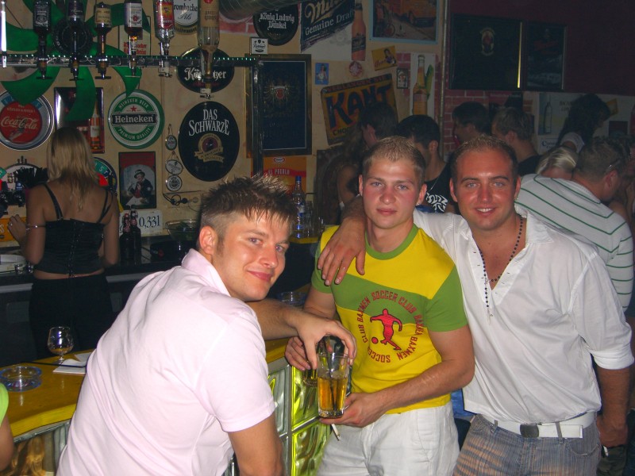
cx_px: 318
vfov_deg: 31.5
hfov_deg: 41.2
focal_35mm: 46
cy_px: 238
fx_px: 844
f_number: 3.1
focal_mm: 9.5
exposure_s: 1/60
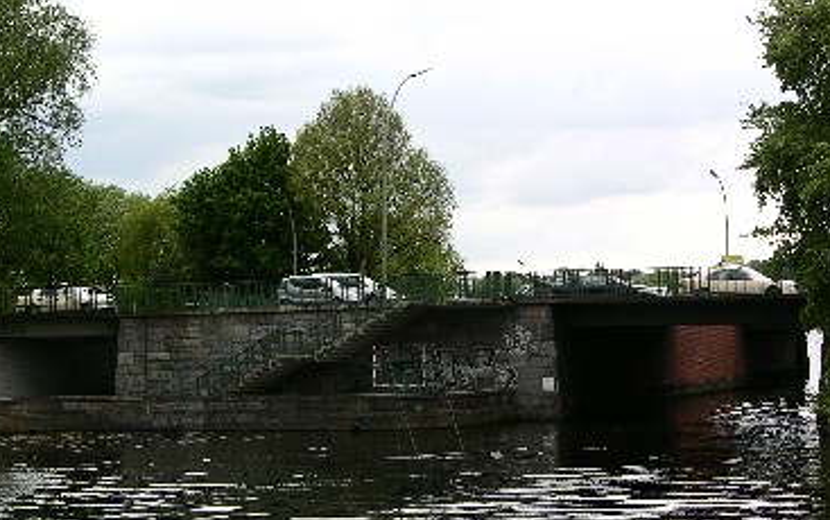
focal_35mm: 105
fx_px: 2377
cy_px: 350
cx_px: 386
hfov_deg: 19.8
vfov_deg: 12.5
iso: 50
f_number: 5.7
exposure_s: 1/87.7
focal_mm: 15.7
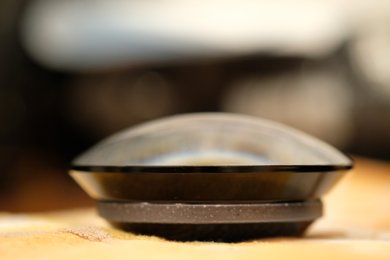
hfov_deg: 22.6
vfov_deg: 15.2
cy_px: 130
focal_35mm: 90
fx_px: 975
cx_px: 195
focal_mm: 60
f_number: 2.8
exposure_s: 1/125
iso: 3200
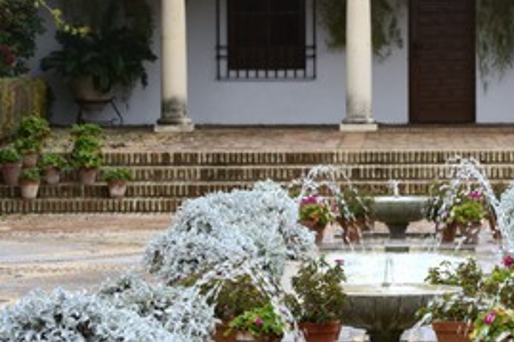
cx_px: 378
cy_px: 172
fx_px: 2897
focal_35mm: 203
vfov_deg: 6.8
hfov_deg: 10.1
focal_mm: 130
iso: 1600
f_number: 8
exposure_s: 1/80
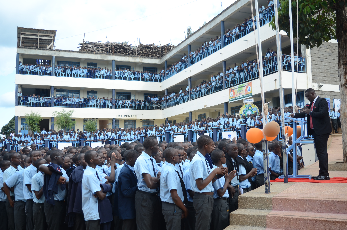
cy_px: 115
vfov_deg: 36.7
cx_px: 174
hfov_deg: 53.2
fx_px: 346
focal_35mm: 36
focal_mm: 24
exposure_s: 1/250
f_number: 4
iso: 100
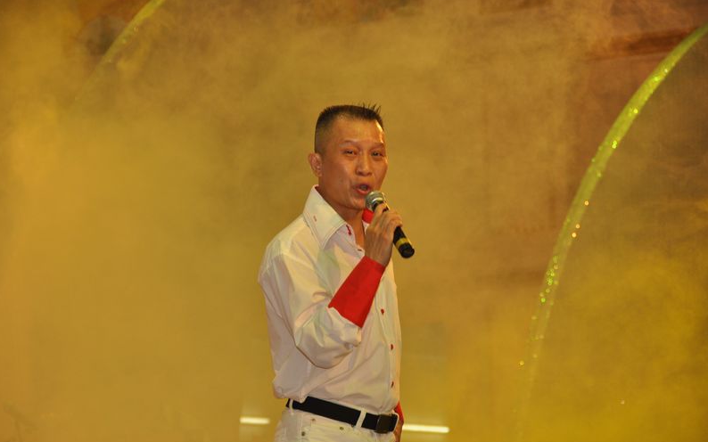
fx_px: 3116
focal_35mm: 162
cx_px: 353
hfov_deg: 13.0
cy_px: 236
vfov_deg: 8.1
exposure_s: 1/60
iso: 450
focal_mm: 105
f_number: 6.3
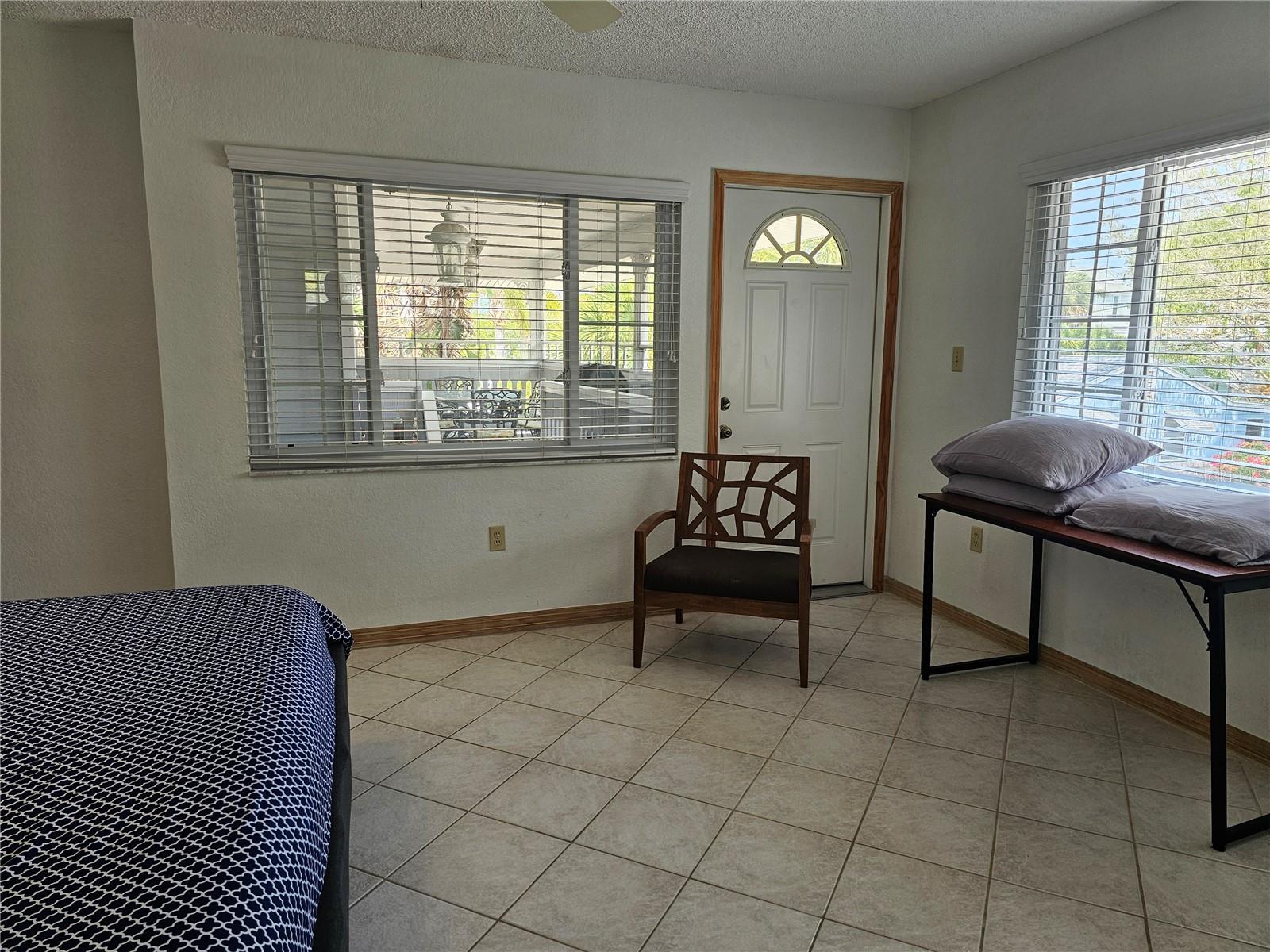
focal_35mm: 23
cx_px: 635
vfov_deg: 58.9
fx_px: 844
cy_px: 476
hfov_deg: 73.9
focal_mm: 6.3
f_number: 1.7
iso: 50
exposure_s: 1/120
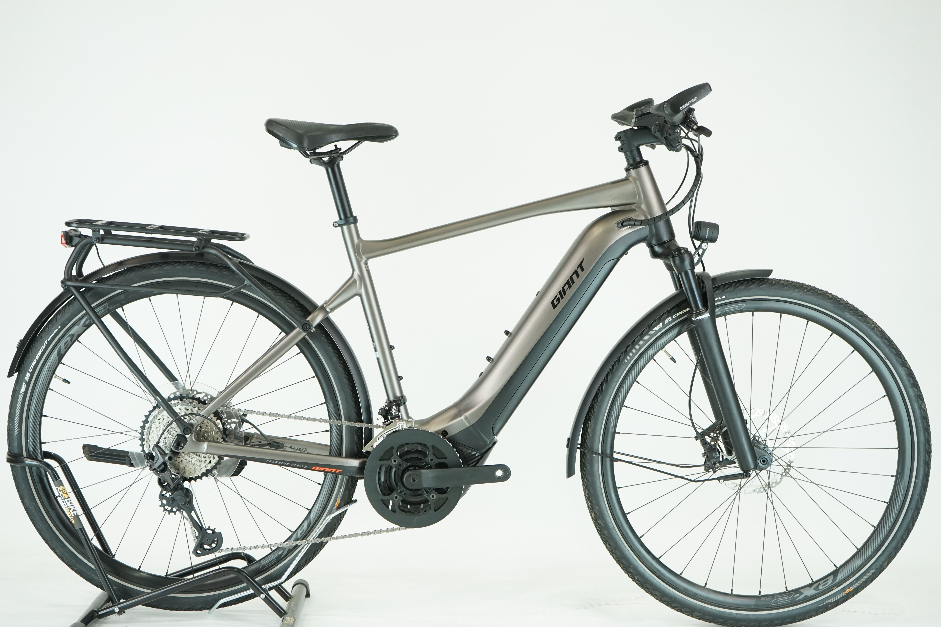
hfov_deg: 34.5
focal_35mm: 58
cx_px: 470
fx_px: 1516
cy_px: 314
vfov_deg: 23.4
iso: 1600
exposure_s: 1/200
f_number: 5
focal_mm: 58
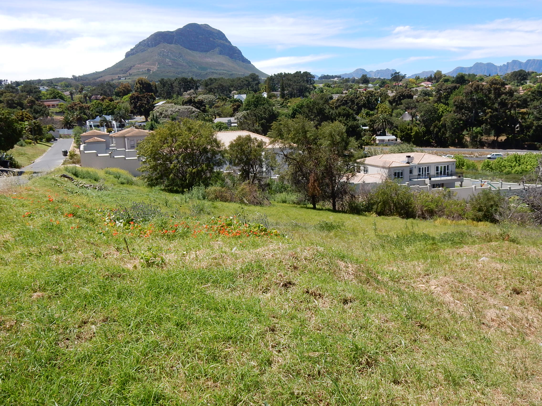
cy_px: 203
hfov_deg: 60.0
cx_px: 271
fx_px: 470
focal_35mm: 30
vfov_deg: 46.8
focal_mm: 5.4
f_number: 4
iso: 125
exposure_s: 1/800
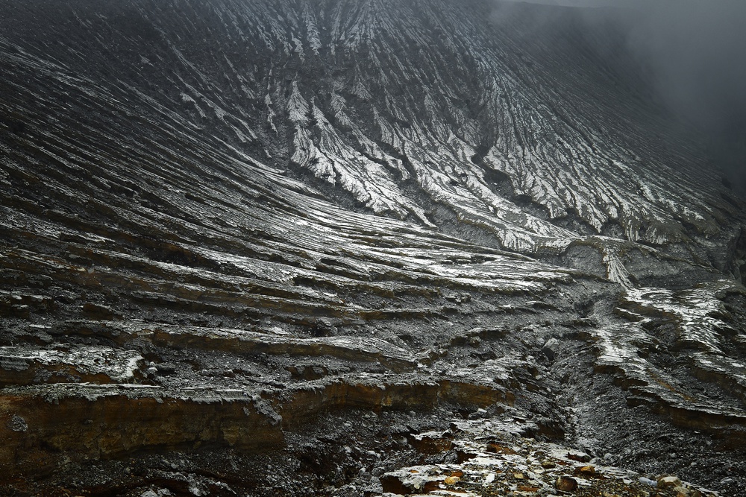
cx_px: 373
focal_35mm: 36
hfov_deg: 53.1
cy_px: 248
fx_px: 746
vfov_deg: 36.9
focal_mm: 24
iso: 200
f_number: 10
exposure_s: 1/90
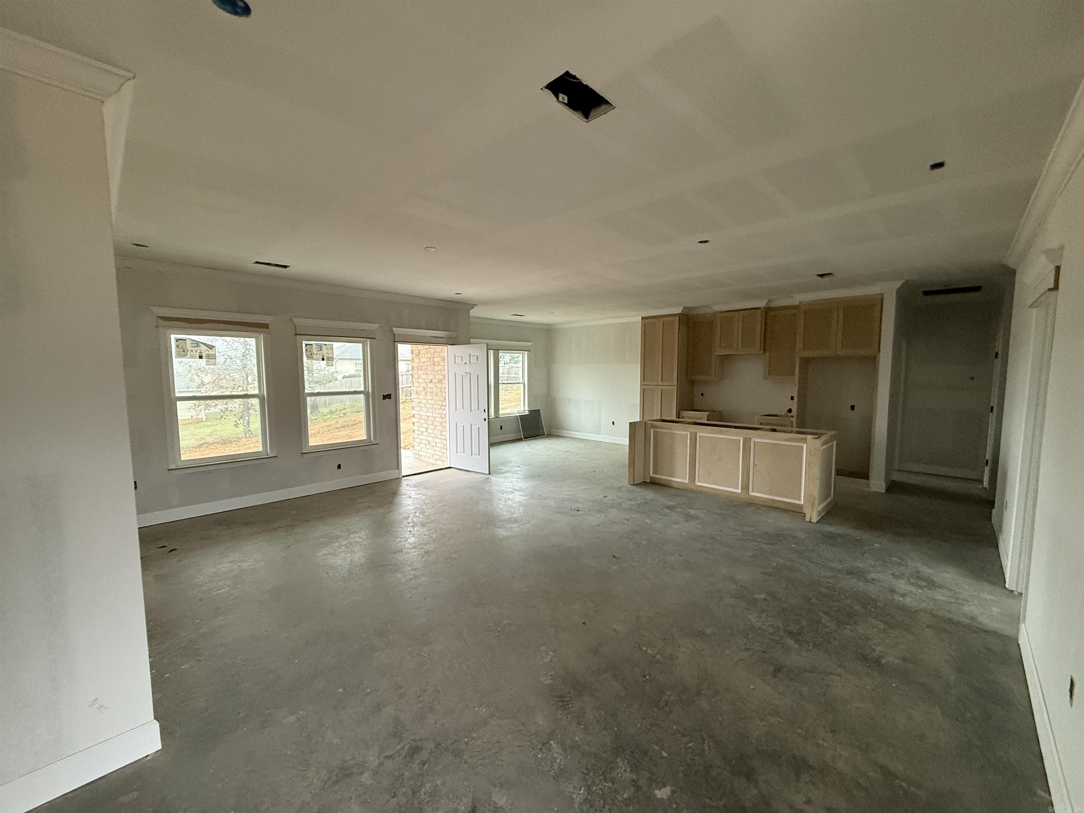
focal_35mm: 14
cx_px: 542
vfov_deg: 85.7
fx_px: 438
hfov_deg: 102.1
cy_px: 406
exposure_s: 1/60
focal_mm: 2.22
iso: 400
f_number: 2.2
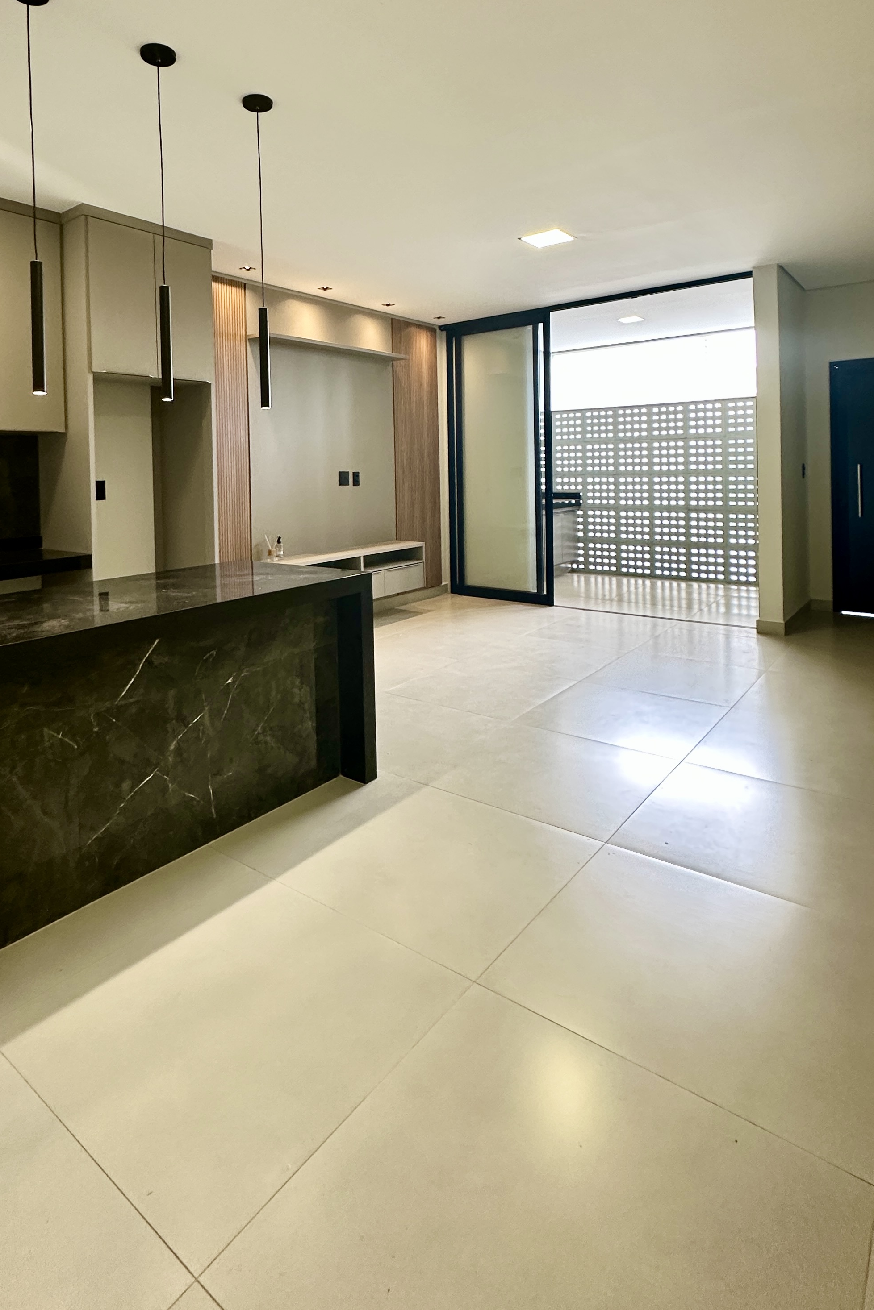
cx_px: 381
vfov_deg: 82.1
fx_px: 728
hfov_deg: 61.7
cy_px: 477
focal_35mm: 20
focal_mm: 2.22
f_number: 2.2
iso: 160
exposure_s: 1/99
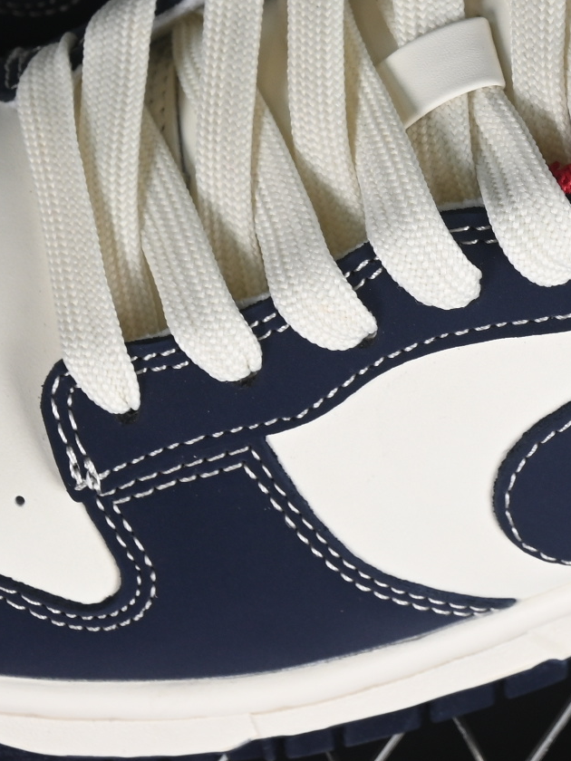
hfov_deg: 6.2
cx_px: 495
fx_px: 5256
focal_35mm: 239
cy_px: -18
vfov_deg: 8.2
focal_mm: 50
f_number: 7.1
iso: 160
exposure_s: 1/60
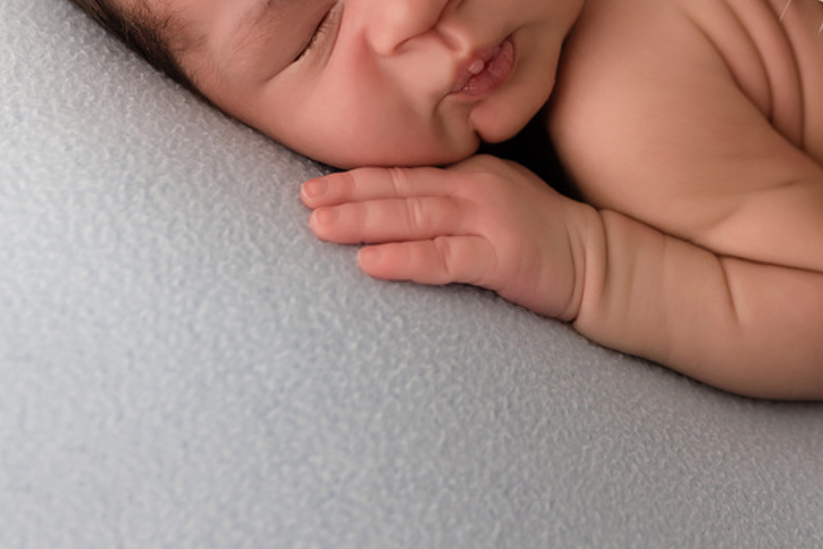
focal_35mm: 81
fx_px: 1852
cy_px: -55
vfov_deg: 16.4
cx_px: 731
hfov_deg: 24.4
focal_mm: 35
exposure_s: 1/160
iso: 125
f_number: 2.8
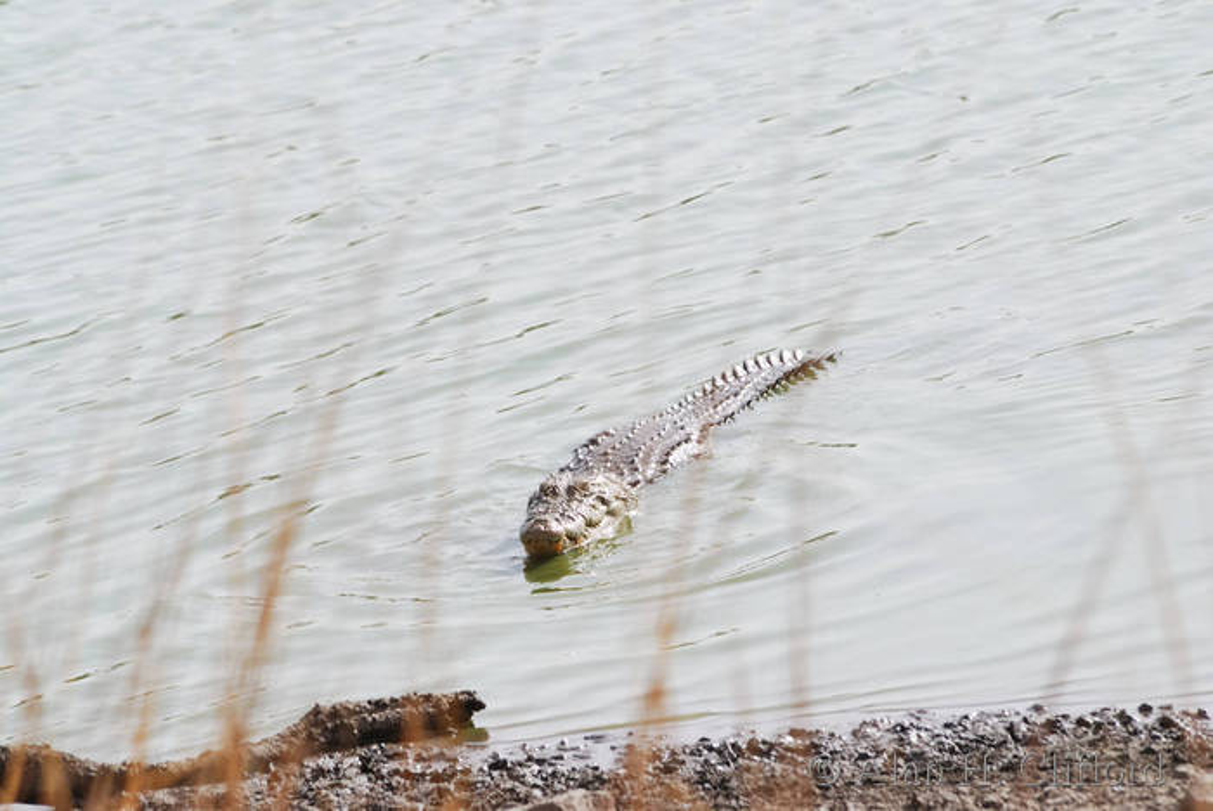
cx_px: 606
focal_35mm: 600
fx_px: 20233
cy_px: 406
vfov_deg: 2.3
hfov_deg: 3.4
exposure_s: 1/125
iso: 100
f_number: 9
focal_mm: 400
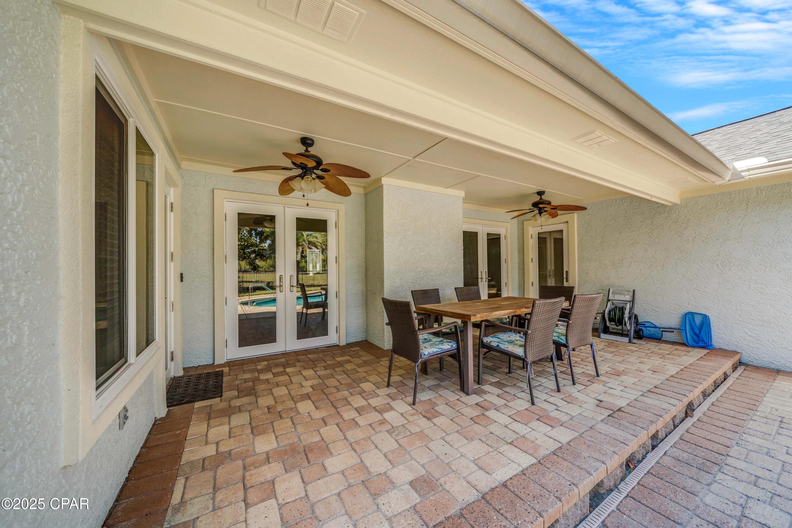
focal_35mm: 12
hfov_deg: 112.6
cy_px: 264
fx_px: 264
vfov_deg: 90.0
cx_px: 396
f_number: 5.6
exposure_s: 1/160
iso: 100
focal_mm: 12
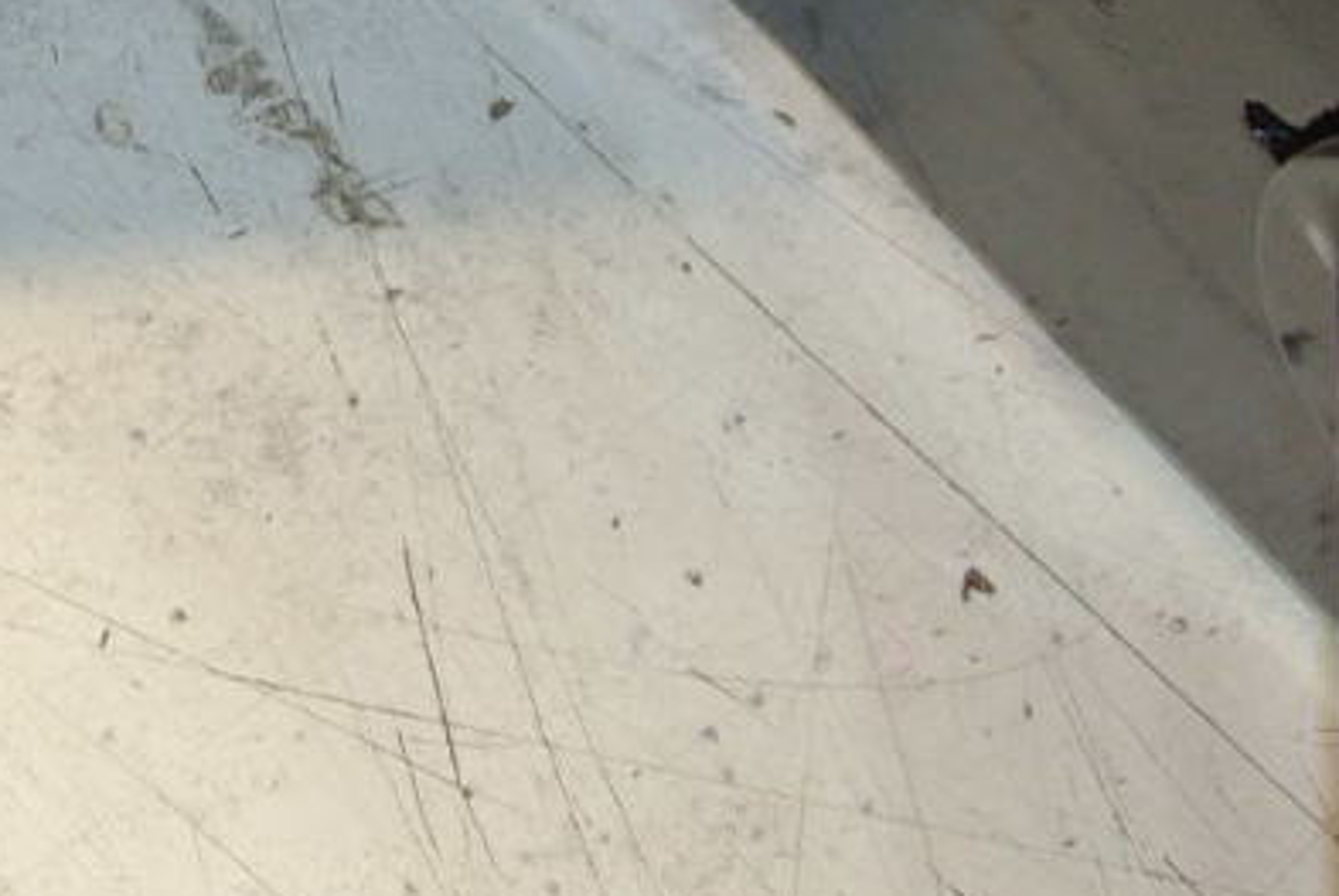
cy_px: -39
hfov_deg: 16.8
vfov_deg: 12.3
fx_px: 4096
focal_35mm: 110
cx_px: -671
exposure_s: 1/60
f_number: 3.5
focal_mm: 10
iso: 250
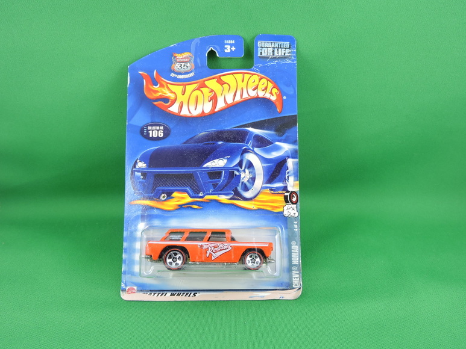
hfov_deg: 60.0
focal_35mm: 30
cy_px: 174
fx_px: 404
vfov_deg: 46.8
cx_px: 233
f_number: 3.5
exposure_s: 1/30
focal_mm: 5.4
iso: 140
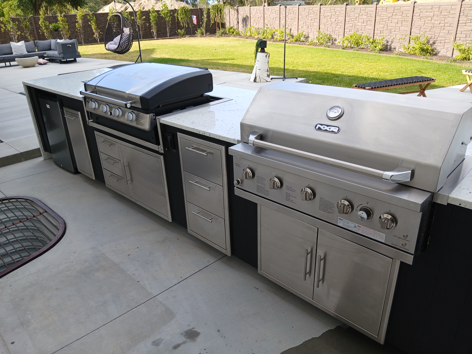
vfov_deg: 53.1
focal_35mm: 26
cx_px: 236
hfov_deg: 67.3
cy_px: 177
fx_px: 355
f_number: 1.8
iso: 20
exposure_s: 1/161
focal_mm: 3.98
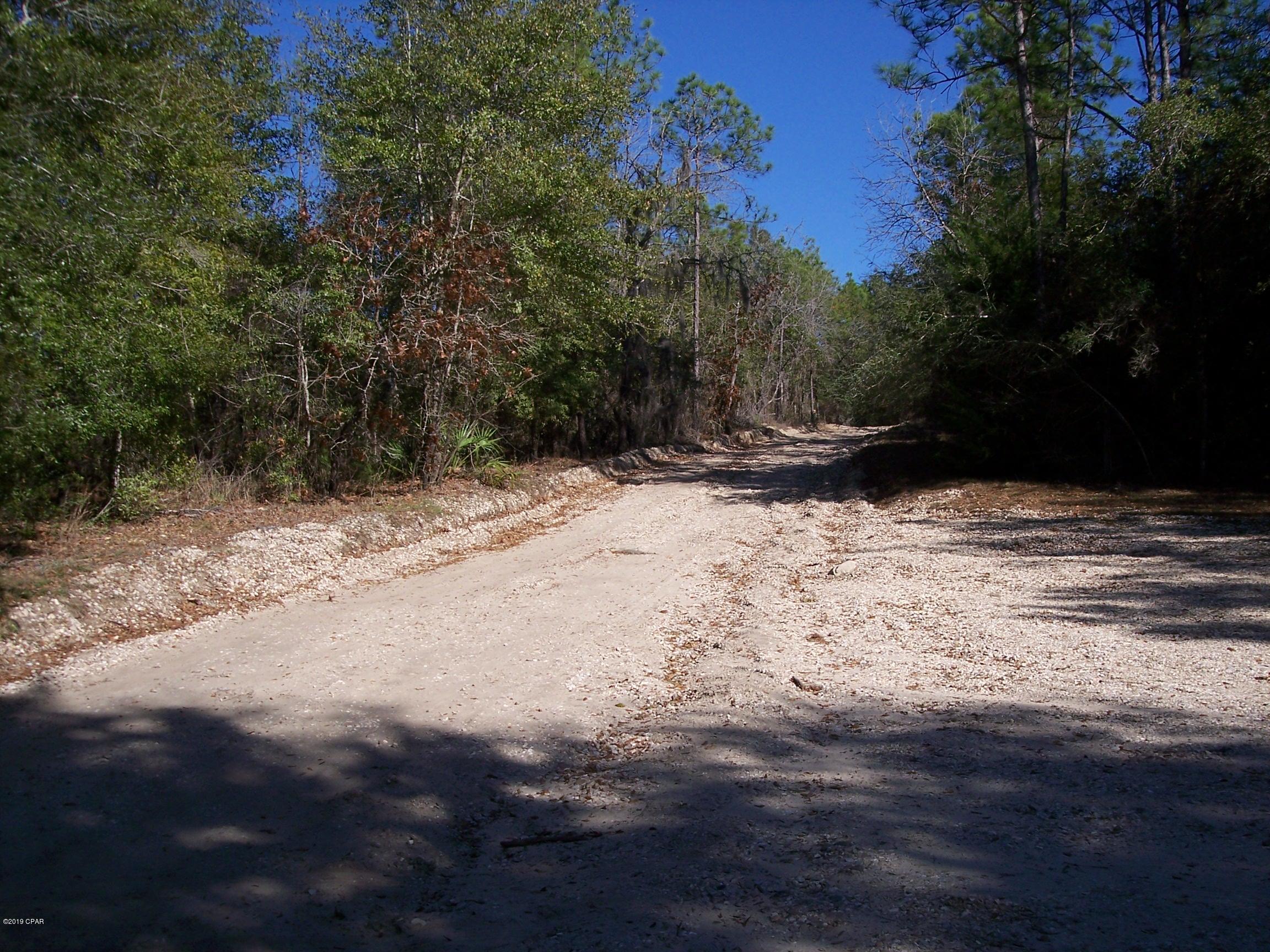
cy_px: 476
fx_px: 1431
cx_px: 635
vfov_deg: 36.8
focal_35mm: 39
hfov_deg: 47.9
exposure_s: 1/1000
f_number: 4
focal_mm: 8
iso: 100
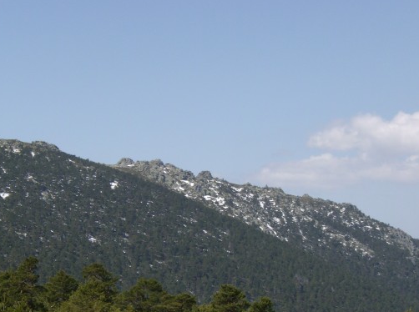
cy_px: 182
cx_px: 164
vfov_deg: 13.5
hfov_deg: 18.1
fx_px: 1316
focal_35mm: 109
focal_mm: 14.1
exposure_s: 1/425
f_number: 6.9
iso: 100
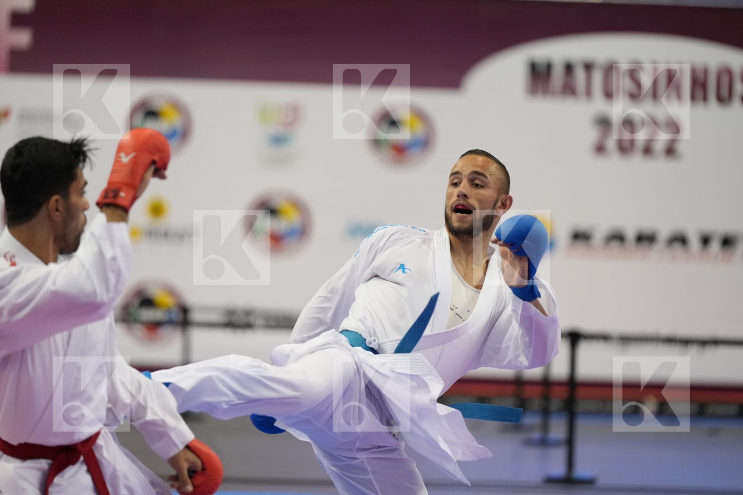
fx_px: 3880
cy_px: 248
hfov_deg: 10.9
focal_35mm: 188
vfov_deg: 7.3
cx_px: 372
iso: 2500
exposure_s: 1/1000
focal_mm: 188
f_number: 2.8
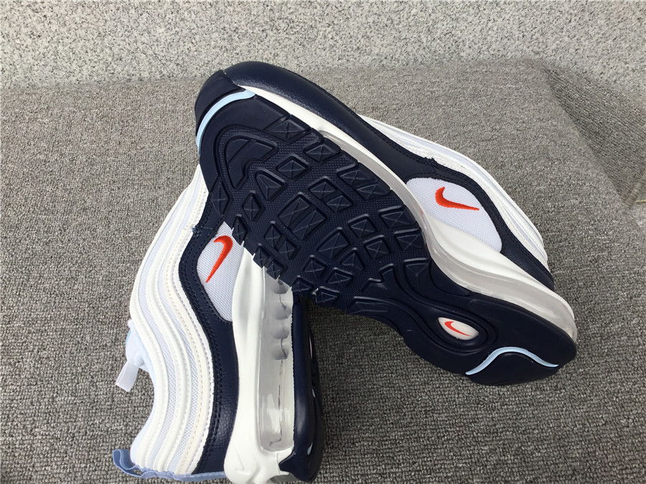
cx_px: 323
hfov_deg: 58.4
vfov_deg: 45.4
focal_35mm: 31
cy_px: 242
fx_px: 579
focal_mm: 3.3
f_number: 2.4
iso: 25
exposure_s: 1/302
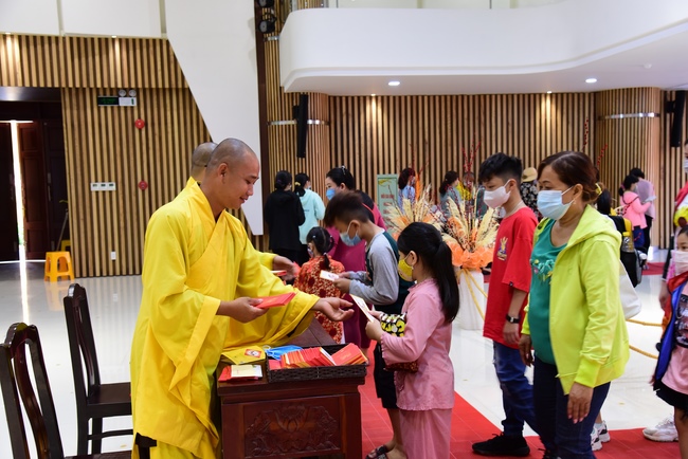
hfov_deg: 50.7
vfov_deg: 35.1
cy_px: 230
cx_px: 344
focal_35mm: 38
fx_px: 727
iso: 1600
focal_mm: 38
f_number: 5.6
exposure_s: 1/50
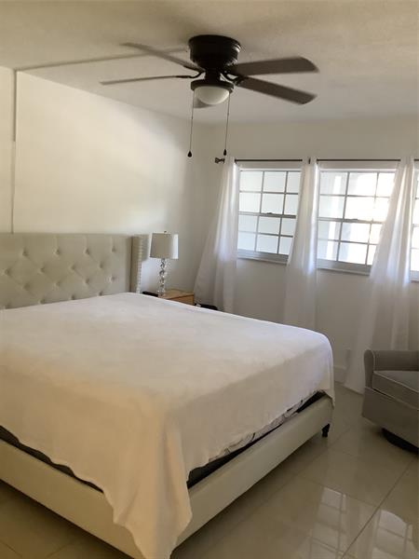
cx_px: 210
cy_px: 280
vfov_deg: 58.4
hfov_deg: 45.4
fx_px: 500
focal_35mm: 31
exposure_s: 1/60
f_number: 2.4
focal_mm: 3.3
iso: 200
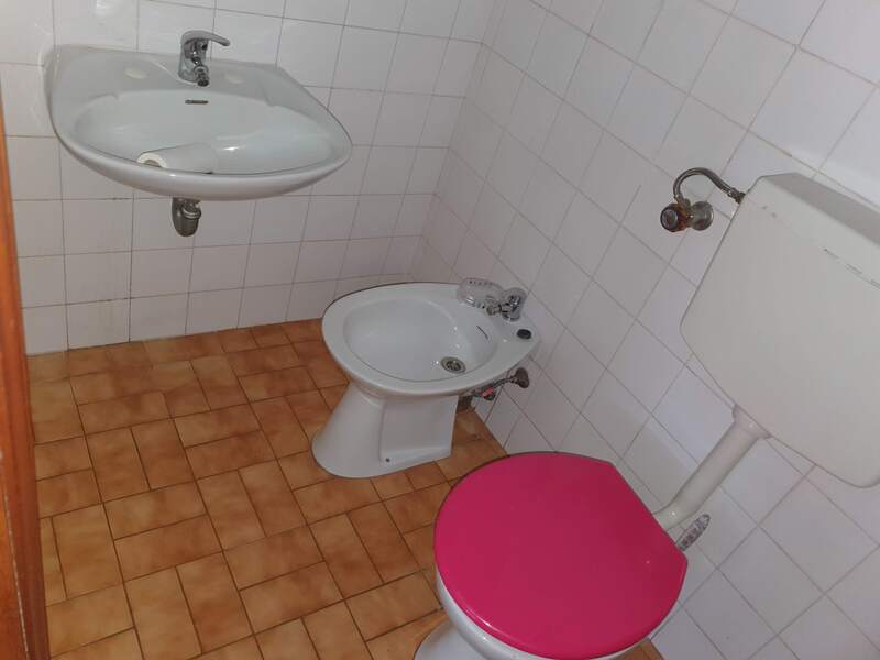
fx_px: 661
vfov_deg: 53.1
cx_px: 440
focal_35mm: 26
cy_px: 330
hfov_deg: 67.3
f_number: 1.5
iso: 80
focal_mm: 4.32
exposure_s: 1/36
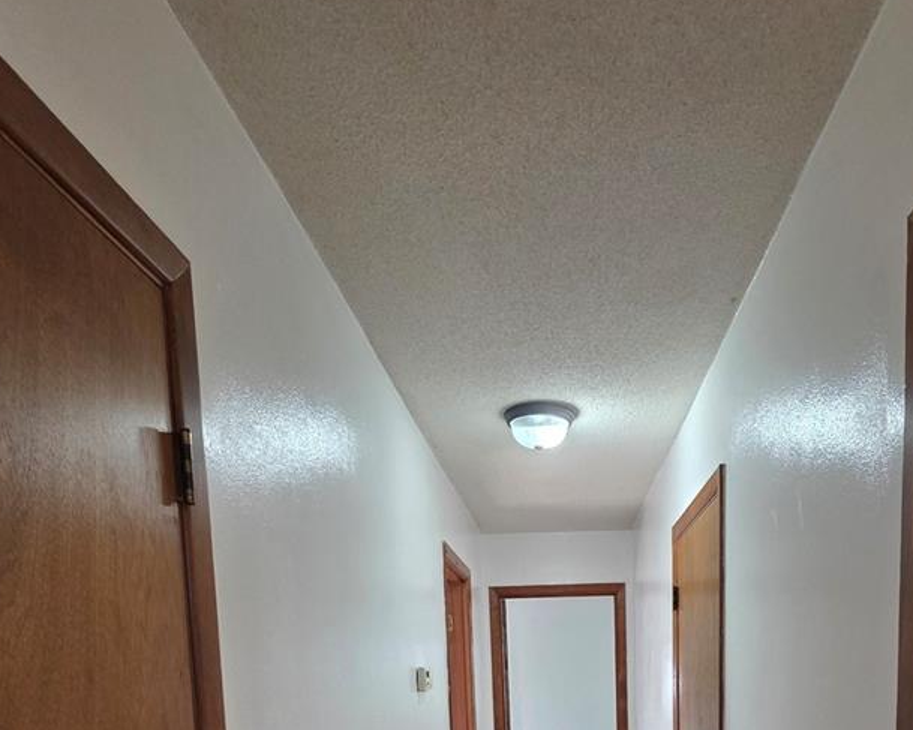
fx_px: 675
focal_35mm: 25
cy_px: 758
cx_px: 555
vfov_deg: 45.9
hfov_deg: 67.3
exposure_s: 1/100
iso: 250
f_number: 1.9
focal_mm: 2.2
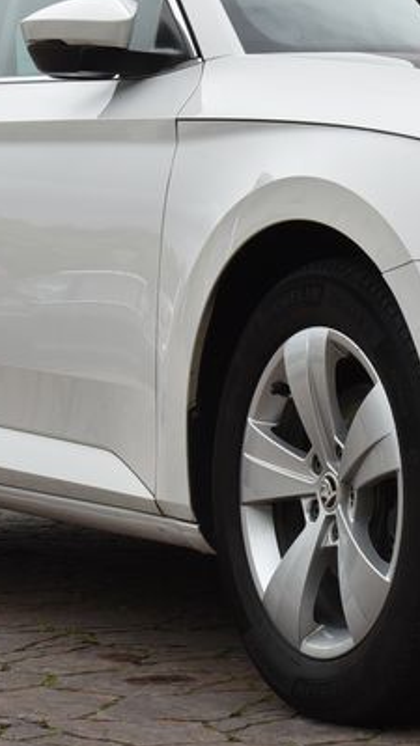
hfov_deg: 8.9
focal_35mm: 134
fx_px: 2653
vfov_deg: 16.0
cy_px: 289
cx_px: 545
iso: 500
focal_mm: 50
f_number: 11
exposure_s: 1/500
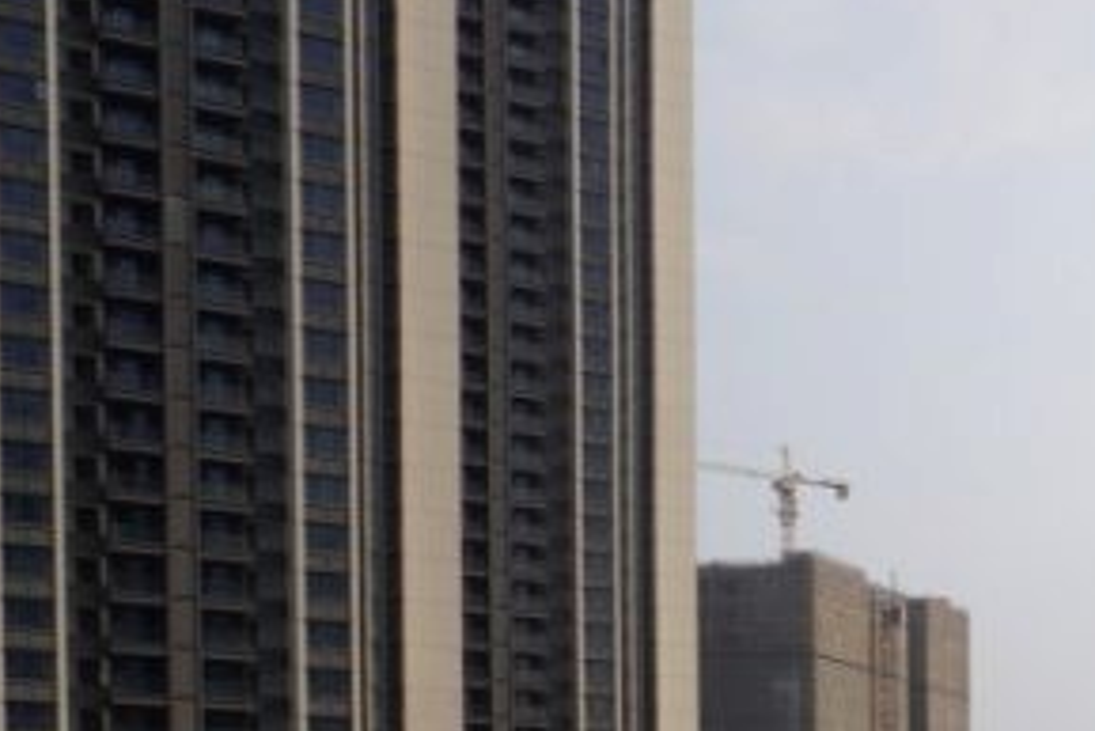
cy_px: 1002
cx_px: 1879
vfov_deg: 15.2
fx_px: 2587
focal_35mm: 85
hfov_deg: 19.1
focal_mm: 16
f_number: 10
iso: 100
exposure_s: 1/160
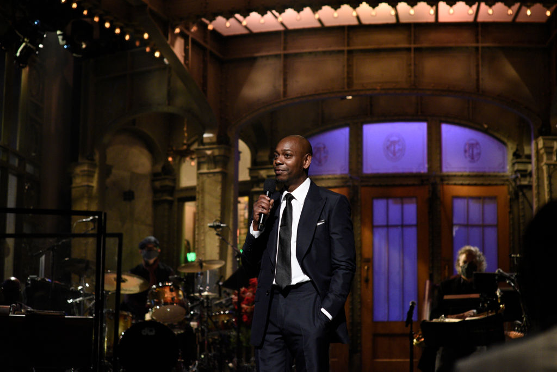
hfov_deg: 23.9
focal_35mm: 85
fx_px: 1315
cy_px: 186
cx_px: 278
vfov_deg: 16.1
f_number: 4
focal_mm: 85
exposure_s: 1/200
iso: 4000
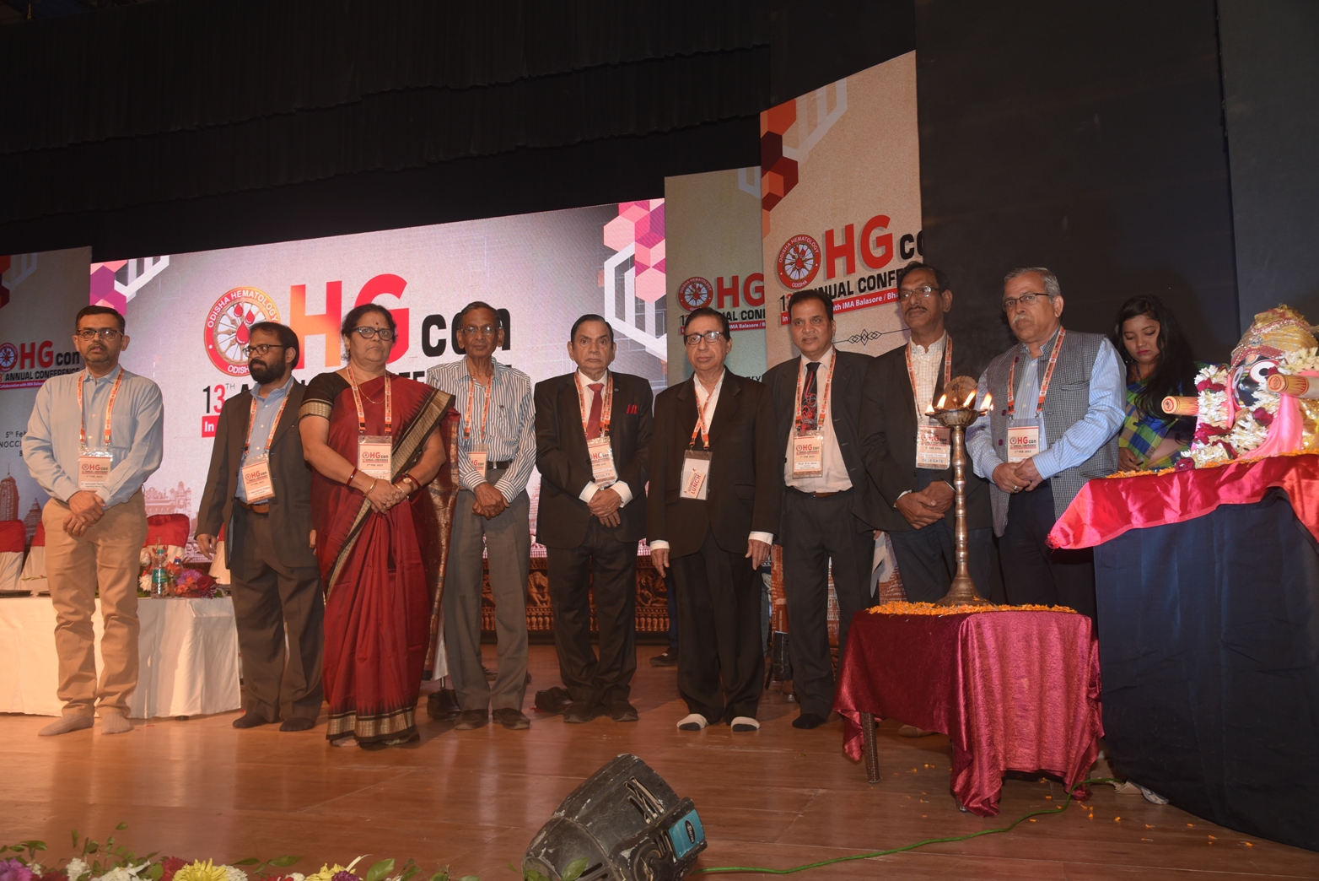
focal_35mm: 31
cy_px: 440
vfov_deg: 42.4
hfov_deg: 60.3
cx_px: 660
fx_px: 1136
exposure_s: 1/60
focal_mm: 31
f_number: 5.6
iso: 560
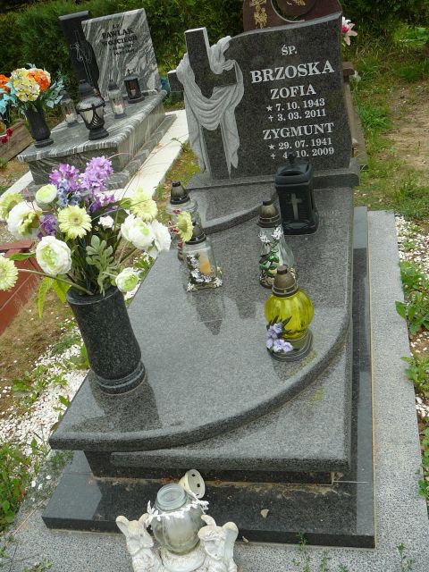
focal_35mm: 35
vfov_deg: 52.6
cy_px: 286
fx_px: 578
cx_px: 214
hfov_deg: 40.7
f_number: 2.8
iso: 80
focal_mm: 5.2
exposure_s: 1/80
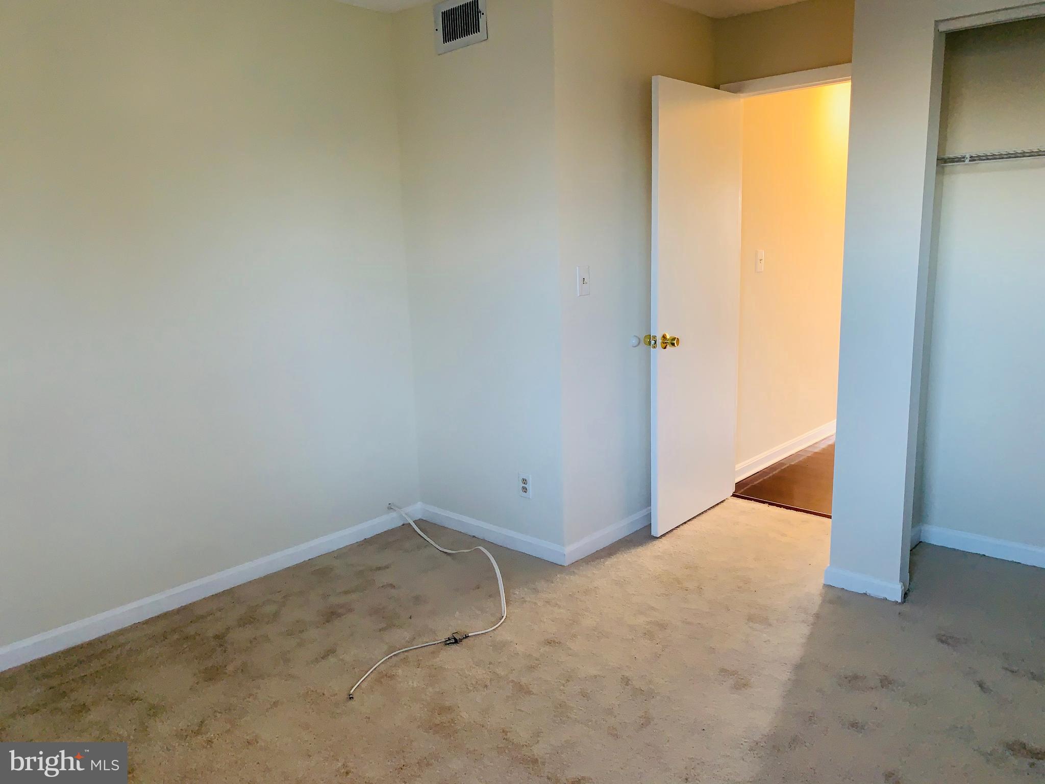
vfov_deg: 53.1
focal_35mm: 26
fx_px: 785
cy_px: 392
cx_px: 522
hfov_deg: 67.3
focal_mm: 4.25
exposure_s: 1/60
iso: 125
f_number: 1.8
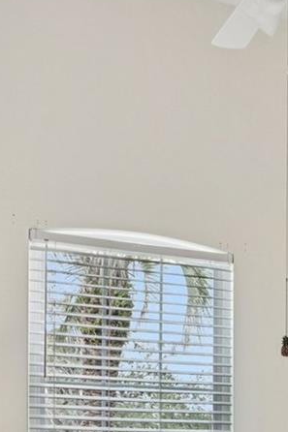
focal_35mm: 61
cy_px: 488
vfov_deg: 29.3
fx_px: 733
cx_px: 429
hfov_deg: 19.5
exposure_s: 1/3.33
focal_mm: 17
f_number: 8
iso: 100
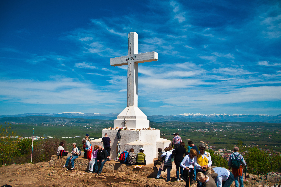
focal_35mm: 28
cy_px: 94
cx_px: 143
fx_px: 219
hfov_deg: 65.5
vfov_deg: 46.4
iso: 200
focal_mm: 18
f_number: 3.5
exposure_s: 1/4000
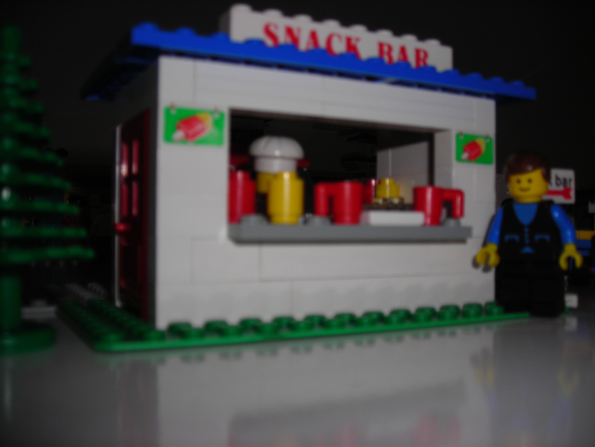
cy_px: 224
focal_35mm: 38
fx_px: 653
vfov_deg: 37.7
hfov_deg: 49.0
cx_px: 298
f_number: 6.4
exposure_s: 1/60.1
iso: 50
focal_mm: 6.3
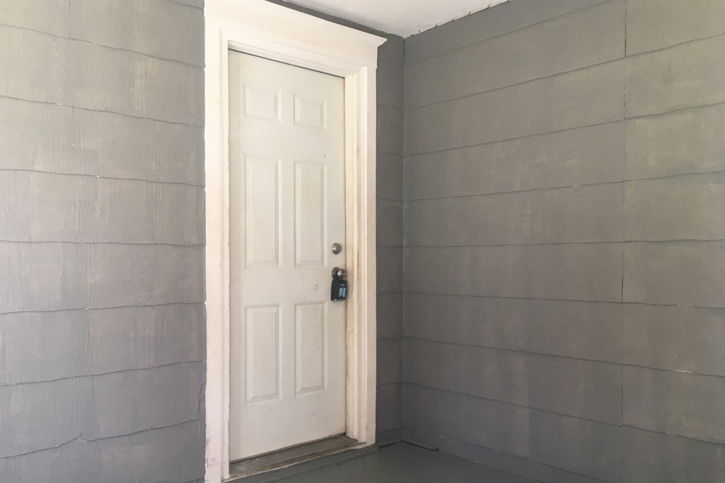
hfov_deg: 60.3
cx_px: 364
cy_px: 266
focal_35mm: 31
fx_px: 624
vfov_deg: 42.3
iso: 32
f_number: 2.2
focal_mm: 4.15
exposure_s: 1/30
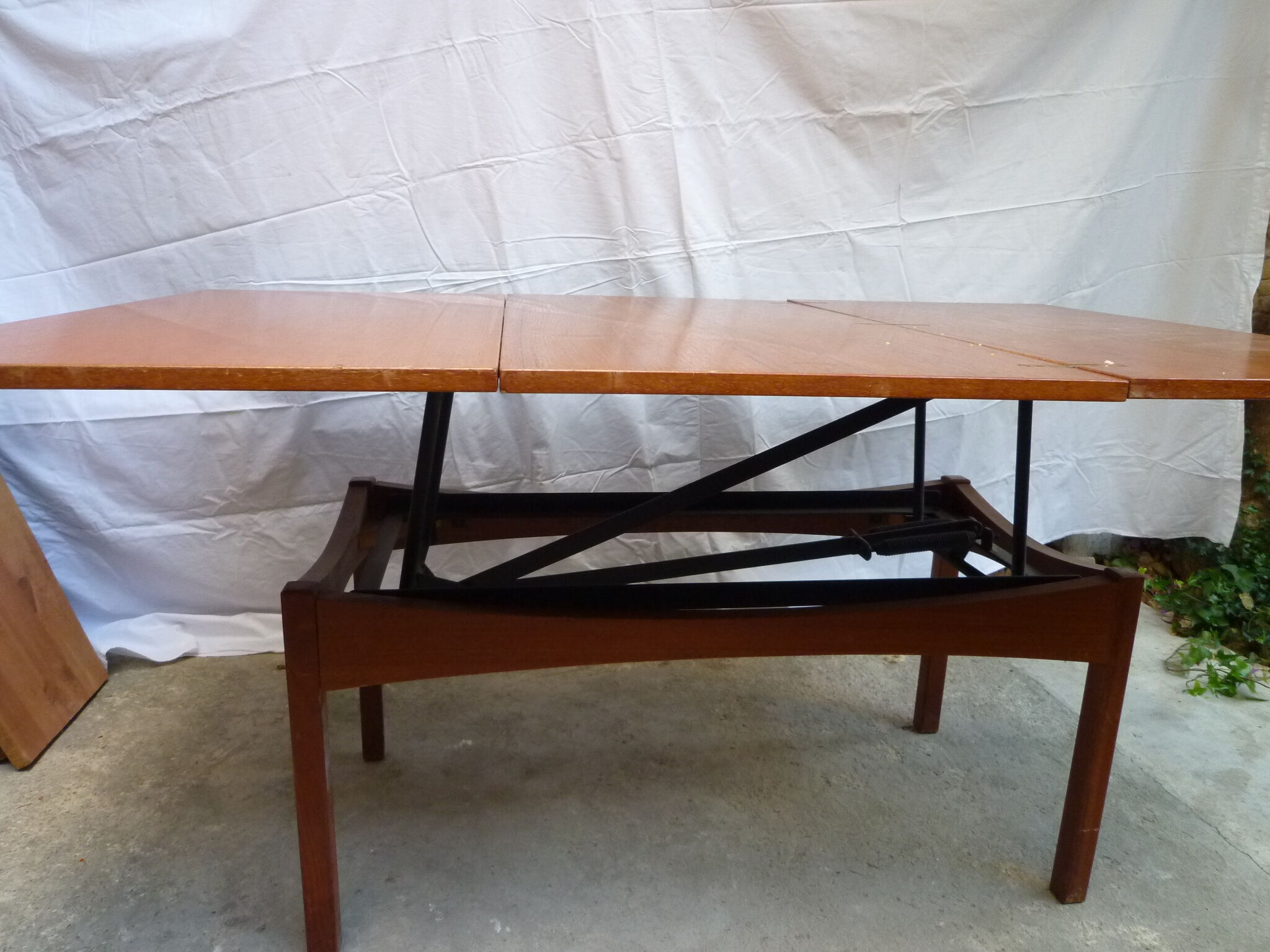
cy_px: 476
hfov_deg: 69.4
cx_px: 635
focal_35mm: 25
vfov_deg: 54.9
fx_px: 917
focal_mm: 4.5
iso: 320
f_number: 2.8
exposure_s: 1/30
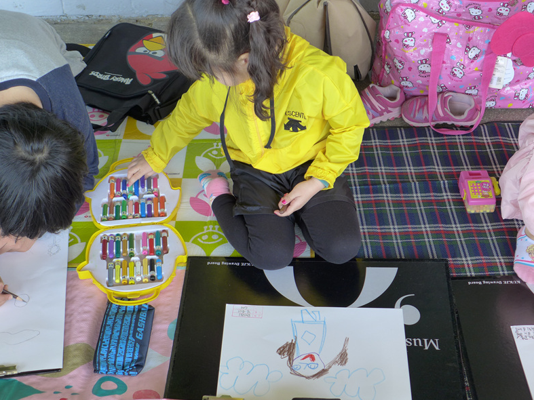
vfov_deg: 24.0
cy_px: 201
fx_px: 941
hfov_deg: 31.7
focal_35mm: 61
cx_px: 268
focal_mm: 11.8
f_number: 2
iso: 125
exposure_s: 1/100
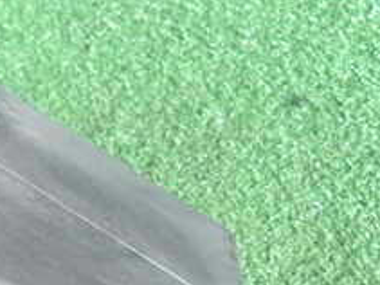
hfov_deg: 26.4
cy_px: 289
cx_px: 27
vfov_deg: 20.0
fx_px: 779
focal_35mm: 71
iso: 200
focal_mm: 4.5
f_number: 2
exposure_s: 1/50
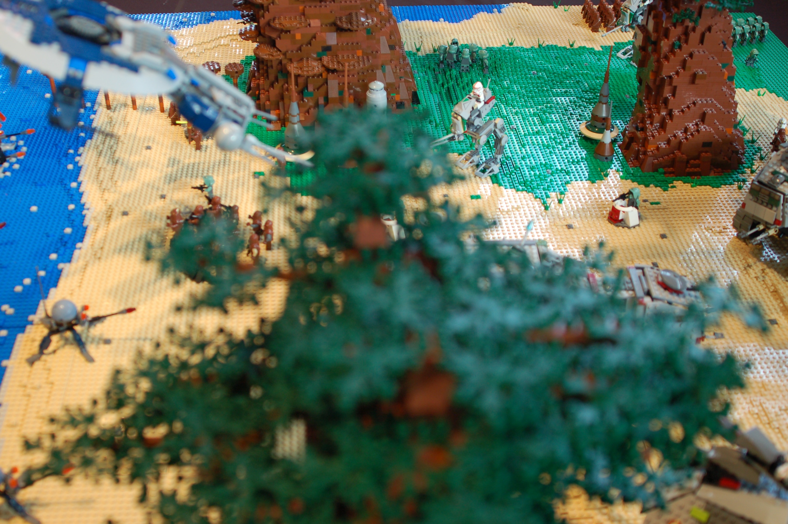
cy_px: 262
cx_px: 394
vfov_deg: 31.8
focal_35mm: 42
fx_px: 919
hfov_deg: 46.4
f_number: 4
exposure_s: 1/60
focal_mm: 28
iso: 400
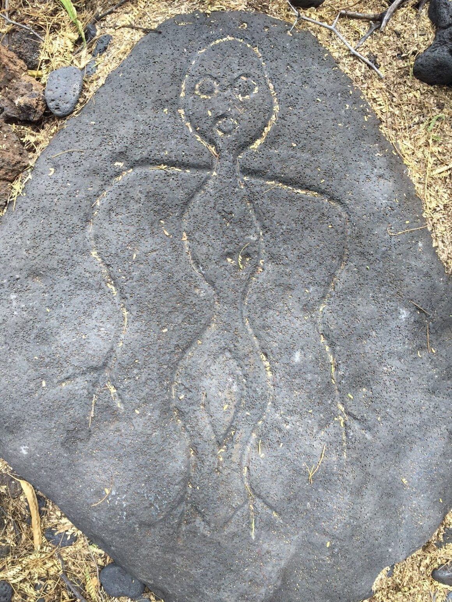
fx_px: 505
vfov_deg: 61.7
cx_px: 226
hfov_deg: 48.2
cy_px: 301
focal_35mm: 29
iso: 32
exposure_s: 1/159
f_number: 2.2
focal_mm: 4.15
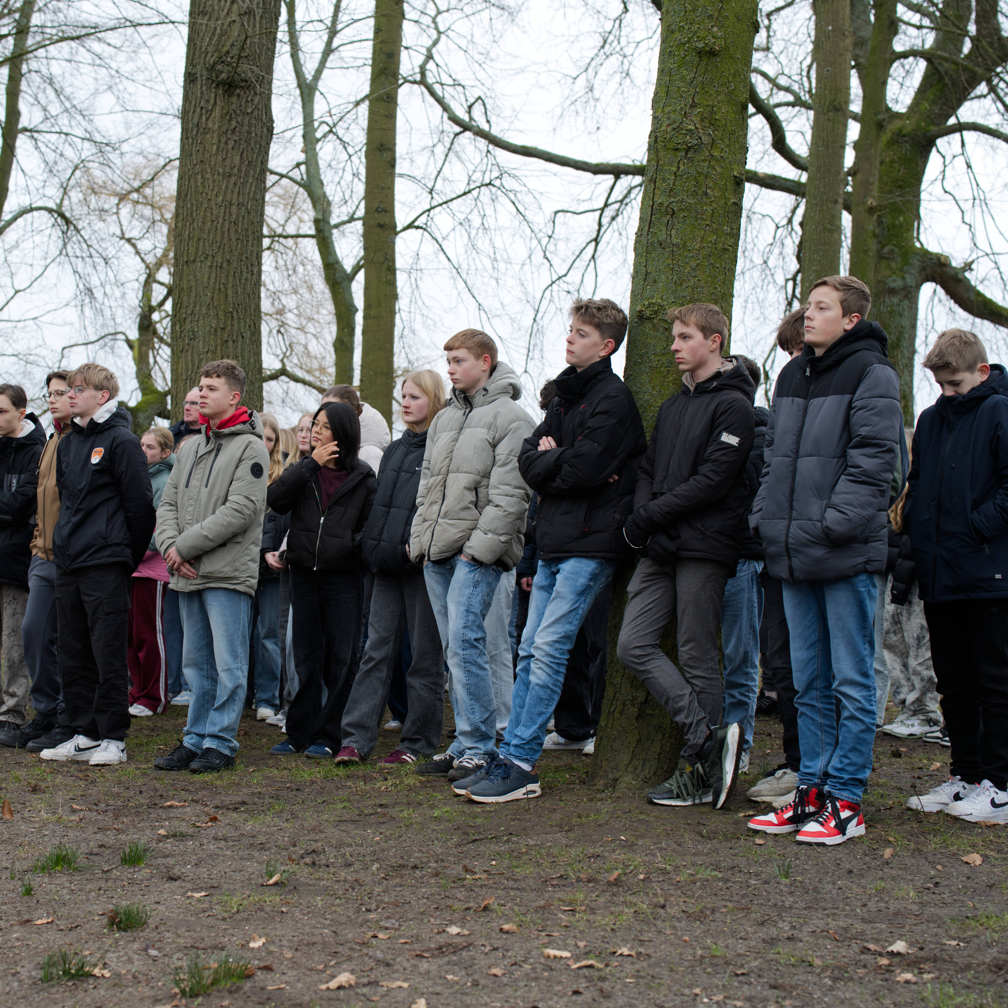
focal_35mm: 55
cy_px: 510
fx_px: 1812
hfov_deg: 30.9
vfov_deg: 31.1
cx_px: 375
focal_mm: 41
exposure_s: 1/125
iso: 400
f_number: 3.2
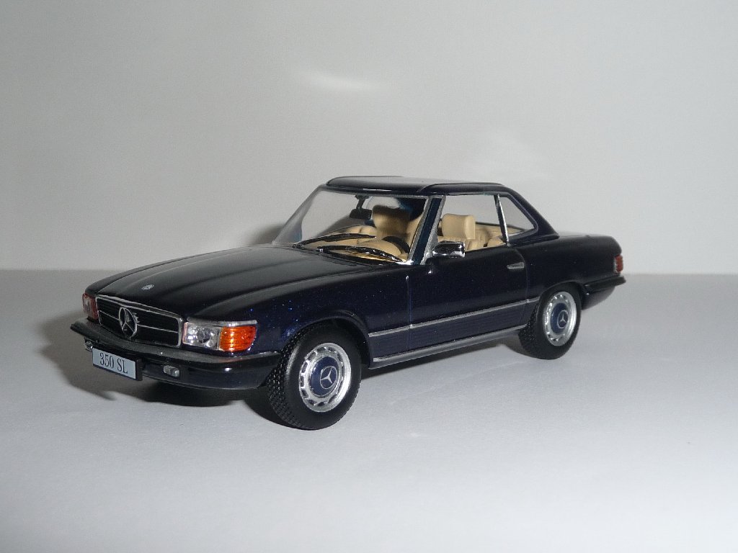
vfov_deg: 29.7
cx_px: 369
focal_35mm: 49
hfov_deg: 38.9
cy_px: 276
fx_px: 1045
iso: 100
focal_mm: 6
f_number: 3.7
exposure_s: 1/30
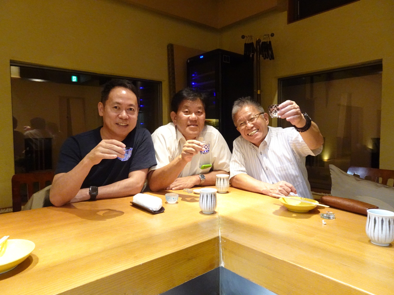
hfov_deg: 71.6
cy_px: 148
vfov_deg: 56.8
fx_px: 273
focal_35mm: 24
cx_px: 197
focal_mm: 4.25
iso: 1000
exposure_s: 1/30
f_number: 3.5
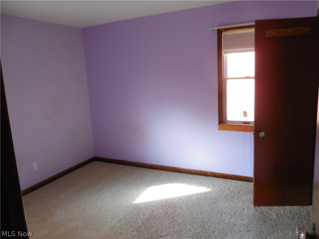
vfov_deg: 53.1
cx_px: 160
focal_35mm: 26
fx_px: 240
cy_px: 120
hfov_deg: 67.3
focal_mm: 4.6
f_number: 3.5
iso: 400
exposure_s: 1/30
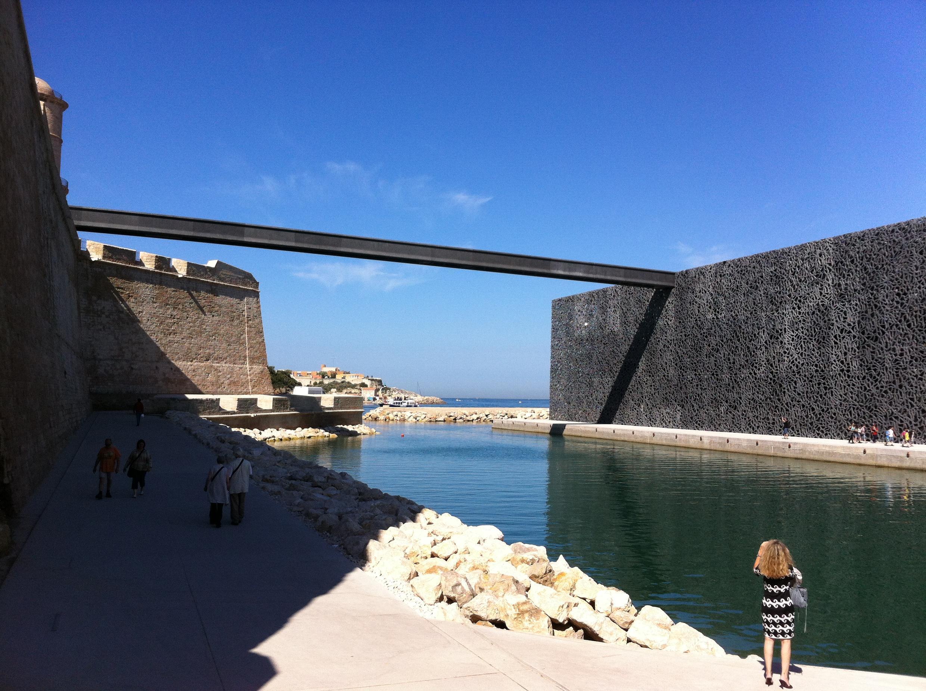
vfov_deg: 40.6
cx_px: 463
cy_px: 346
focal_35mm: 35
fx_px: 935
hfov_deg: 52.7
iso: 80
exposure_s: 1/1774
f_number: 2.8
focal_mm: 3.85
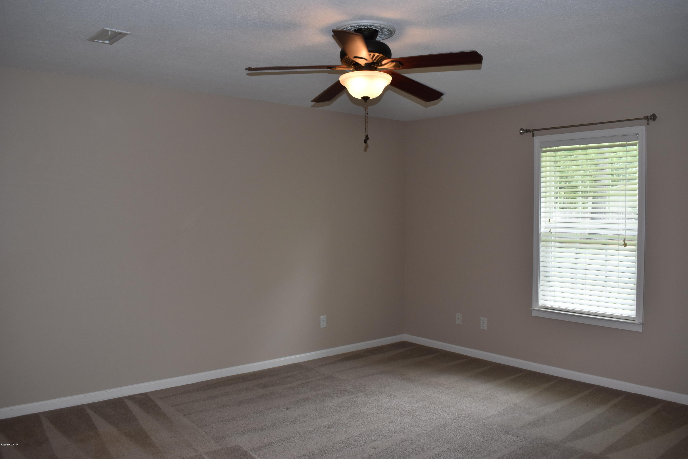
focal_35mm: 30
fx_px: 573
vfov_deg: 43.6
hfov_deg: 61.9
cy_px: 230
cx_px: 344
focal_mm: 20
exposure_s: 1/125
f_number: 5.6
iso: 500
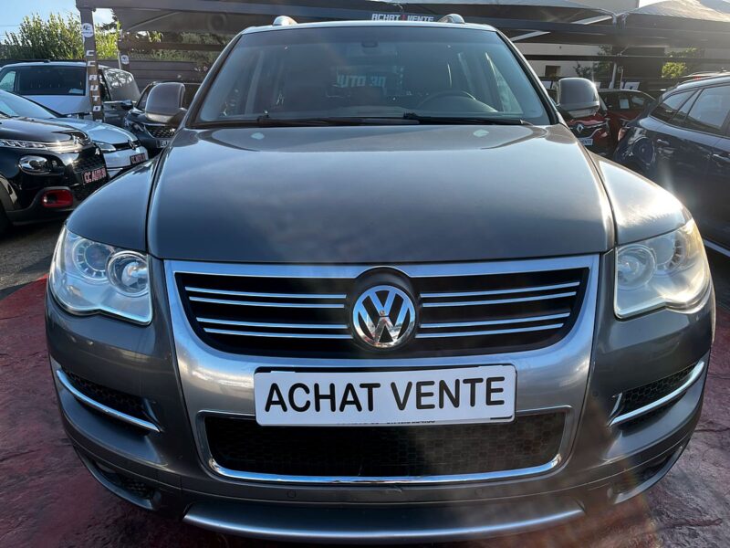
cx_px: 365
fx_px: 548
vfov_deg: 53.1
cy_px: 274
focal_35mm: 26
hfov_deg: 67.3
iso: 50
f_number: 1.6
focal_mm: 5.1
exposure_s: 1/878
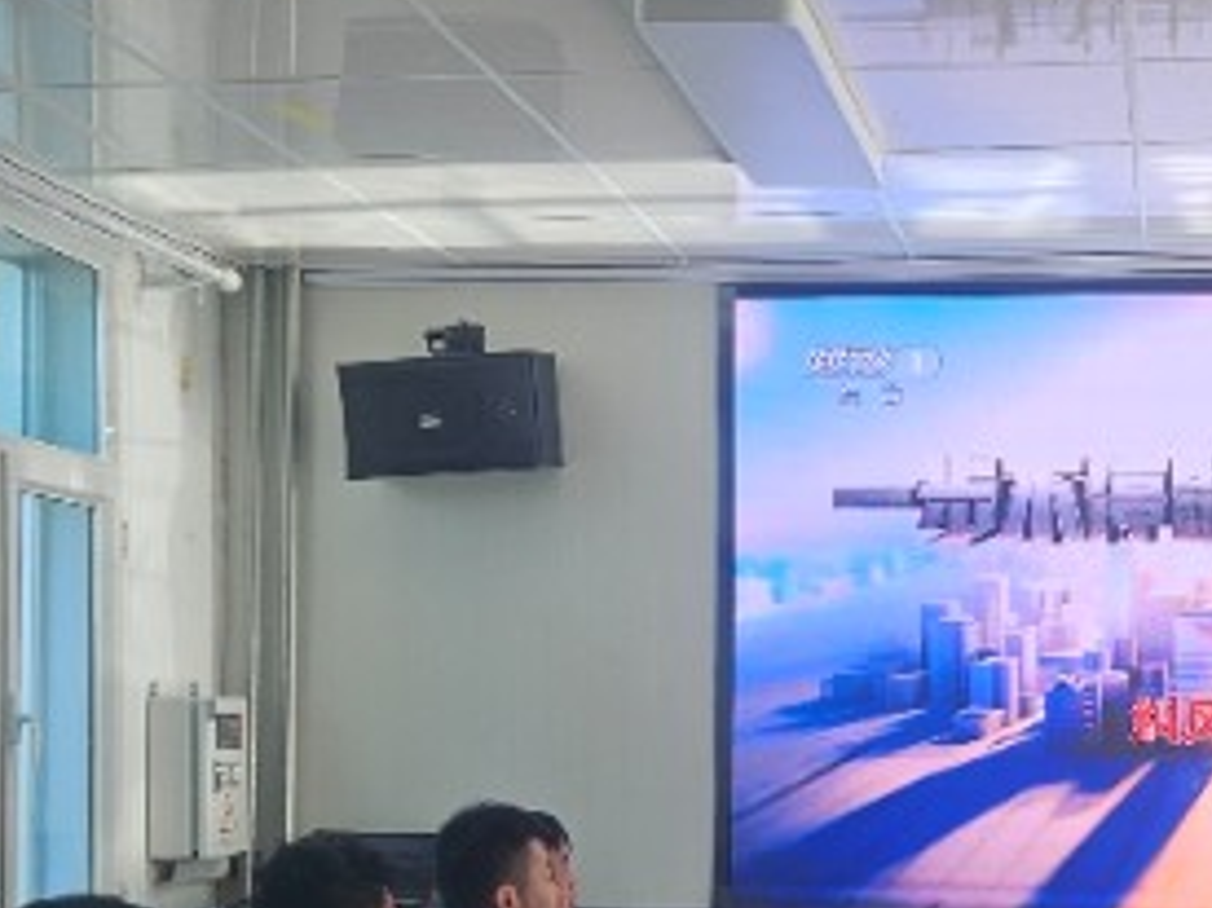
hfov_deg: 28.5
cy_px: 692
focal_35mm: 67
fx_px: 2345
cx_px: 939
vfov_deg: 21.7
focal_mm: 5.4
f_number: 1.8
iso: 50
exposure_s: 1/180
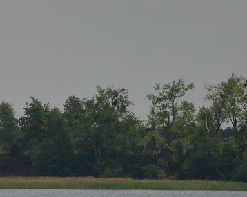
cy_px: 110
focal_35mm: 1099
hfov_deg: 1.8
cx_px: 89
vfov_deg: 1.4
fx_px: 8030
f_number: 5.6
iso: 560
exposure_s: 1/8000
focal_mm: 300
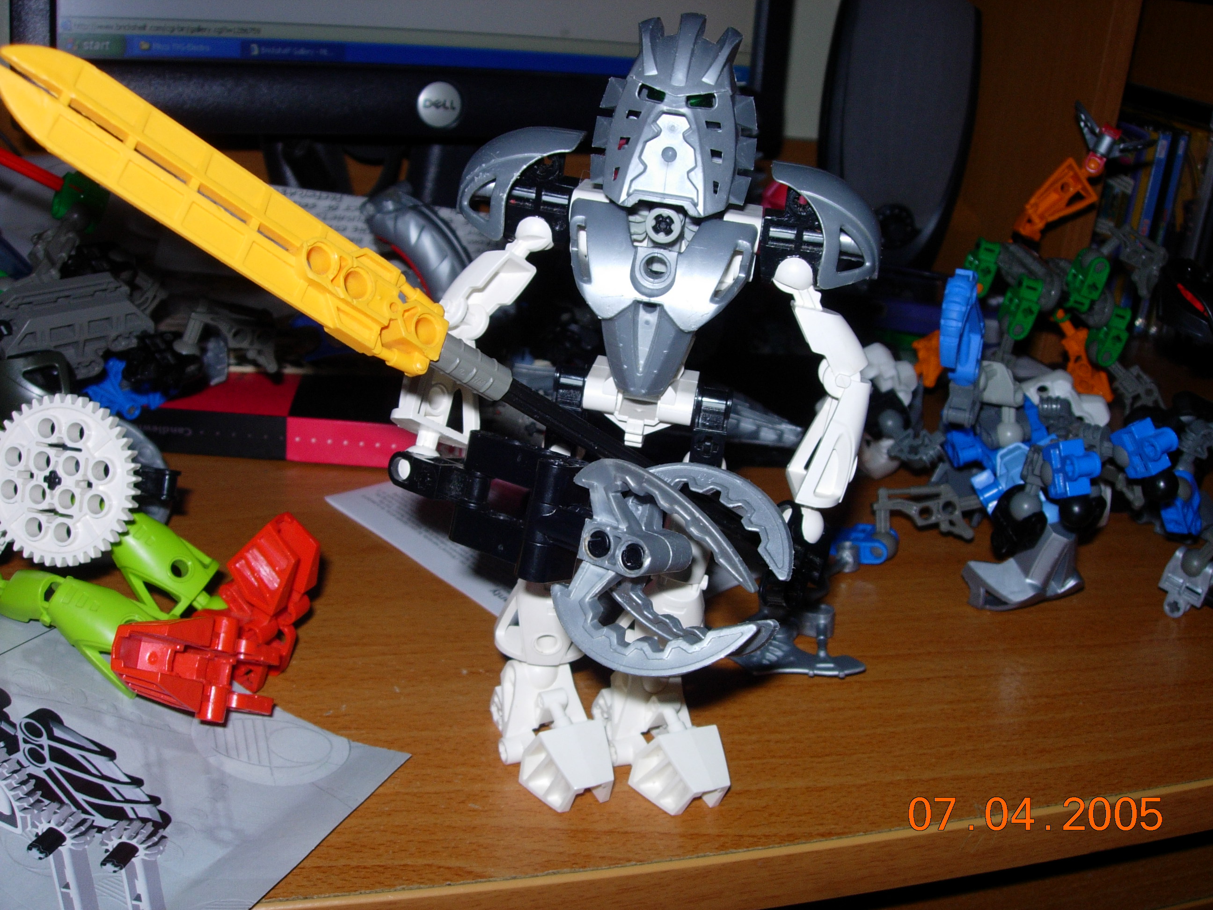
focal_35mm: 38
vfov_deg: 37.7
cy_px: 455
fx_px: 1332
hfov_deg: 49.0
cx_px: 606
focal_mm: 7.8
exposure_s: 1/64
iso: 79
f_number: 4.8
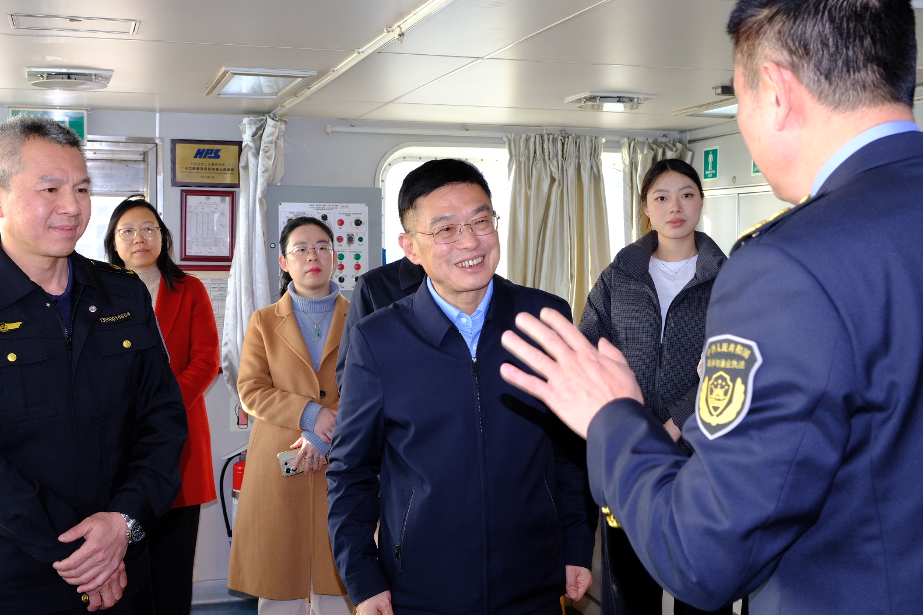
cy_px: 308
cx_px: 475
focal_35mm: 46
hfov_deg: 42.7
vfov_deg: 29.2
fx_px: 1179
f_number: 5.6
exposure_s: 1/125
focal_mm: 27.4
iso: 1000
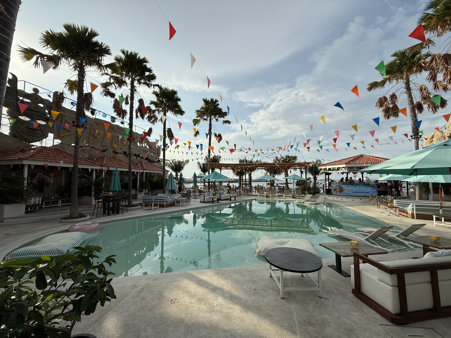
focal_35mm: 14
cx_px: 226
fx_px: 182
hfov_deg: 102.1
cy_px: 169
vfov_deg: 85.7
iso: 50
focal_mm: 2.22
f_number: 2.2
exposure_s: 1/3460
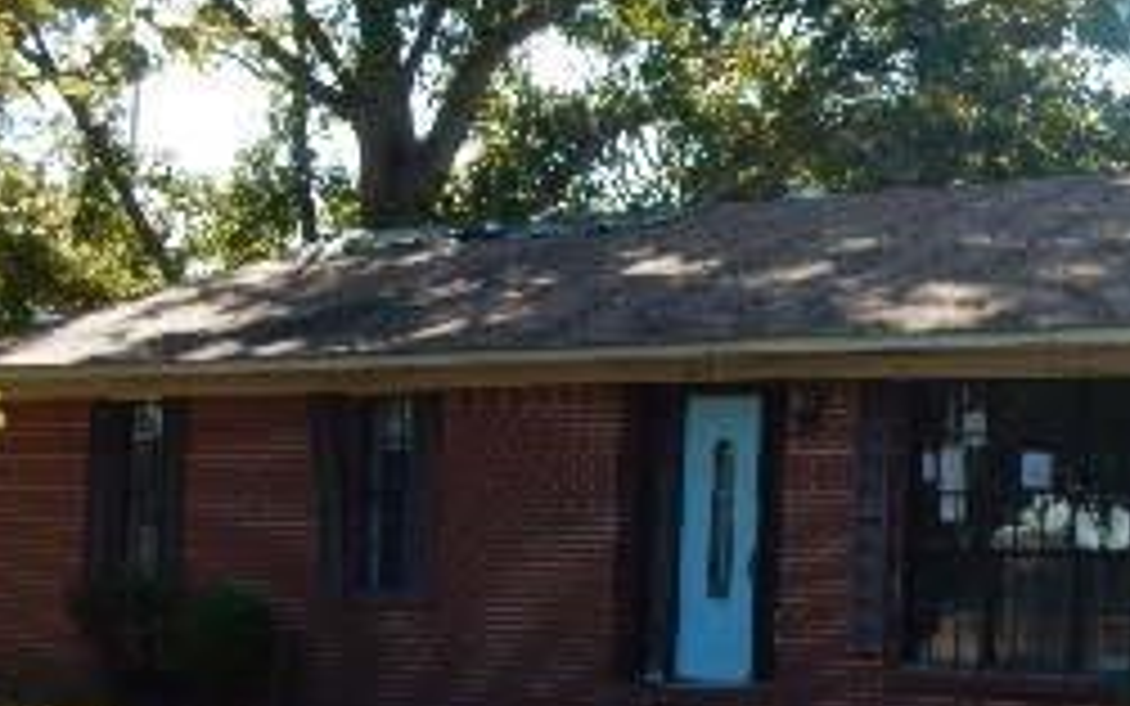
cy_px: 166
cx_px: 1098
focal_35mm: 138
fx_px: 4251
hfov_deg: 14.9
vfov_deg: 9.5
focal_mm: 9
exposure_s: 1/320
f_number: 4.5
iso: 125
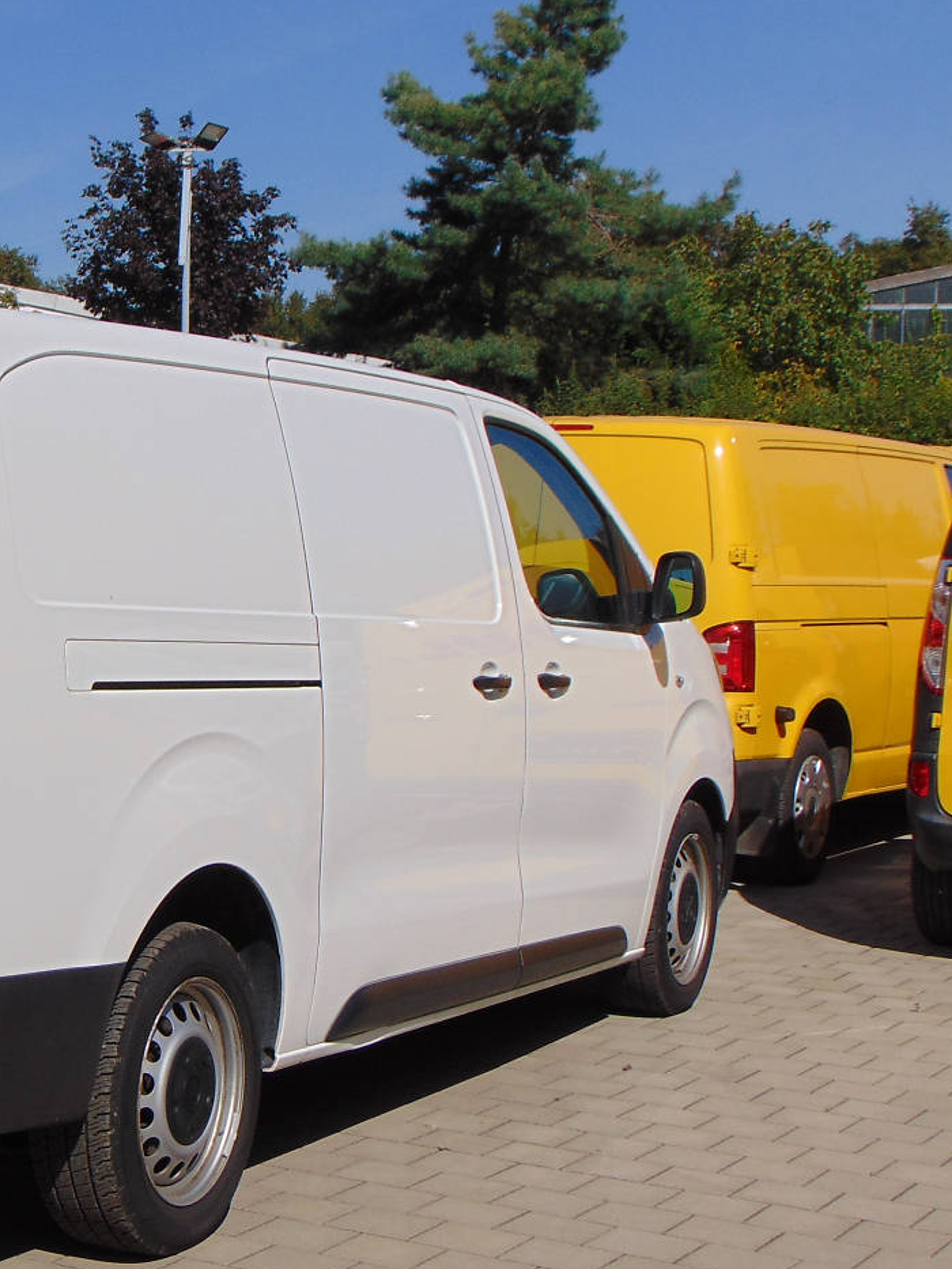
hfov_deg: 19.7
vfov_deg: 27.0
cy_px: 711
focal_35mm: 72
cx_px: -53
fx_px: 2640
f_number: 8.7
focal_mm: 7.6
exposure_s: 1/320
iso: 80
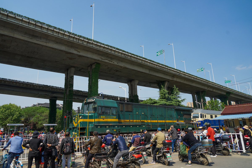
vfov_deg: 53.1
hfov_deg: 73.7
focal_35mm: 24
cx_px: 126
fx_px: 168
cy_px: 84
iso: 100
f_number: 6.3
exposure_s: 1/640
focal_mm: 24
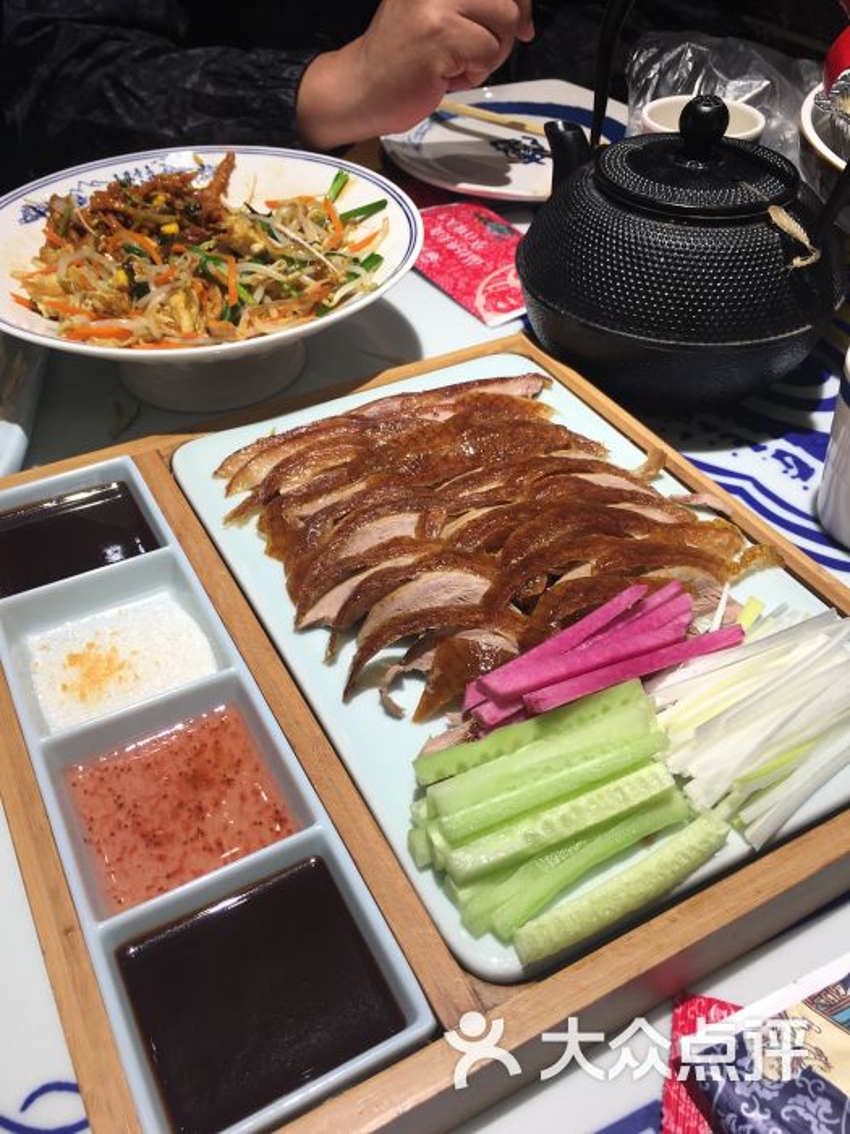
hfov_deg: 48.2
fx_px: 949
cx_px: 425
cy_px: 567
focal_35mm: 29
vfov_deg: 61.7
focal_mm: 4.15
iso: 25
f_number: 2.2
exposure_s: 1/100
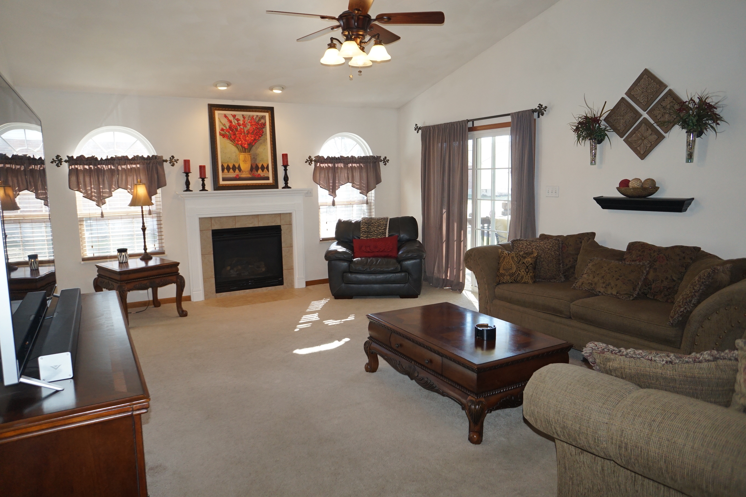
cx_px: 373
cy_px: 248
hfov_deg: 73.7
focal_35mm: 24
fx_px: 497
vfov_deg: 53.1
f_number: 4
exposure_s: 1/160
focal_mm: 16
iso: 800
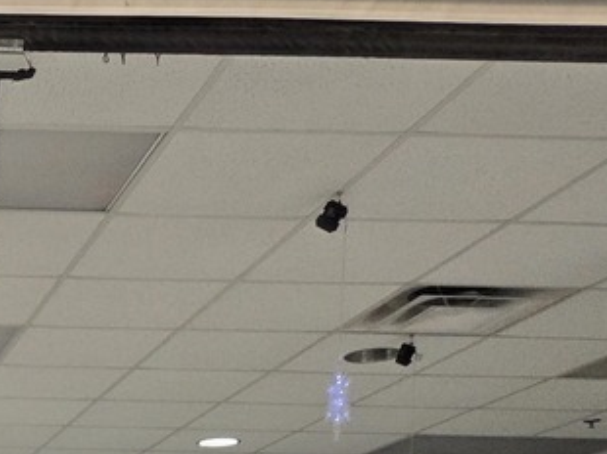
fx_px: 1332
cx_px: -278
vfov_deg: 17.1
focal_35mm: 76
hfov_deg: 21.8
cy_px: 726
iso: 500
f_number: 1.8
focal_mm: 5.4
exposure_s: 1/120
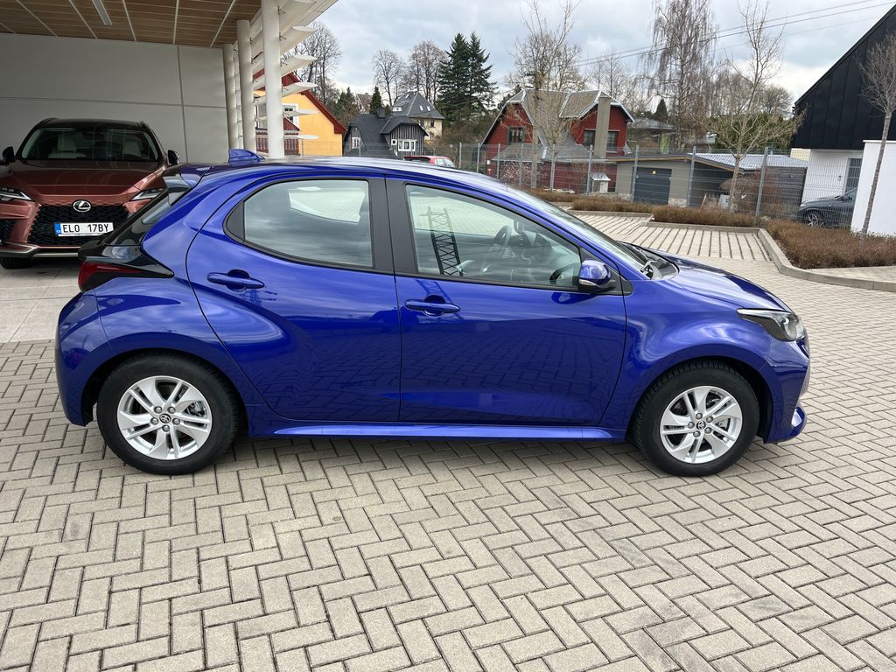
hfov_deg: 67.3
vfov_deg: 53.1
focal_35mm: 26
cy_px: 336
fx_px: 673
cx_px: 448
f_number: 1.6
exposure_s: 1/555
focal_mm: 5.1
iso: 50
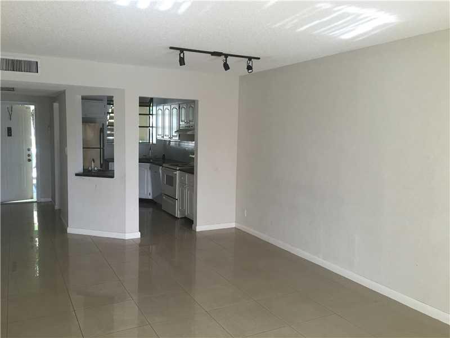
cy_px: 169
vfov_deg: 48.2
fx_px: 377
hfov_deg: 61.7
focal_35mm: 29
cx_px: 225
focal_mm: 4.15
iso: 32
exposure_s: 1/30
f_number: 2.2
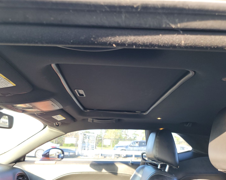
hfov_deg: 66.0
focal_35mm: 26
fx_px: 174
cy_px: 92
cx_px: 114
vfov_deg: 54.9
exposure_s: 1/59
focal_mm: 6.7
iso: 239
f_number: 1.8
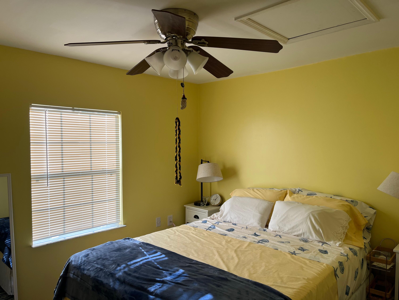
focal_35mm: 26
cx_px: 200
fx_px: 300
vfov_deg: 53.1
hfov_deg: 67.3
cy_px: 150
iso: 50
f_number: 1.6
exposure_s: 1/162
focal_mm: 5.1
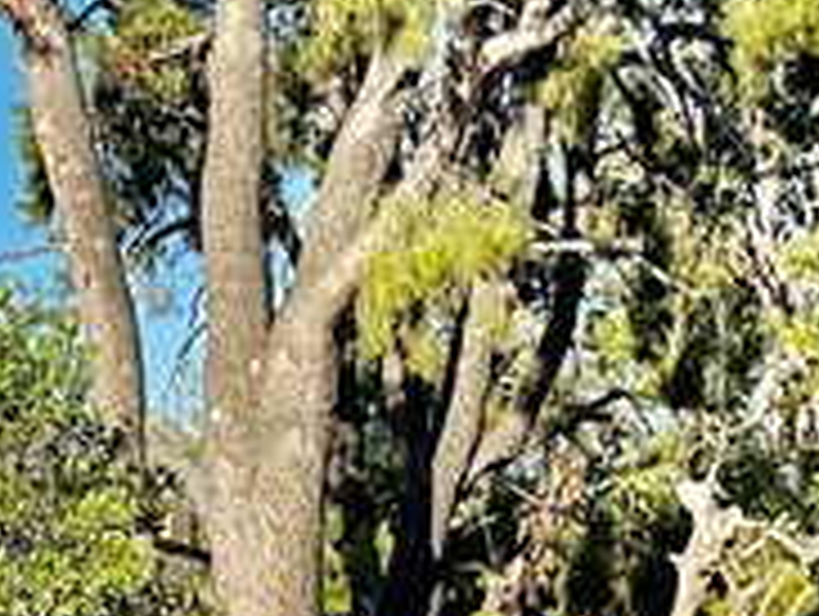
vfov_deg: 10.6
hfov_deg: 14.4
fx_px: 3198
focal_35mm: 135
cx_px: 765
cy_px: 971
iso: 80
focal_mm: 6.86
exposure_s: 1/3058
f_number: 1.78
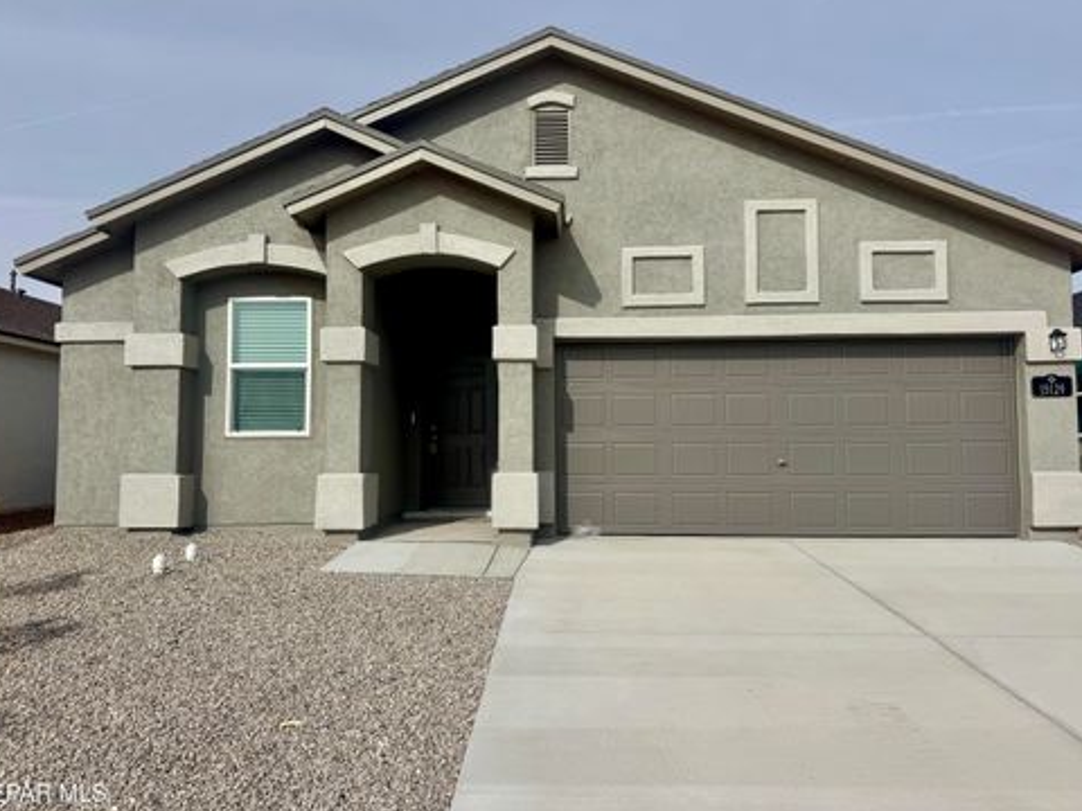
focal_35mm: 25
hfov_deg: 69.4
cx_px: 532
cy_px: 409
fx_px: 781
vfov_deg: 54.9
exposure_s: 1/9009
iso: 80
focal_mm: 6.76
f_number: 1.78
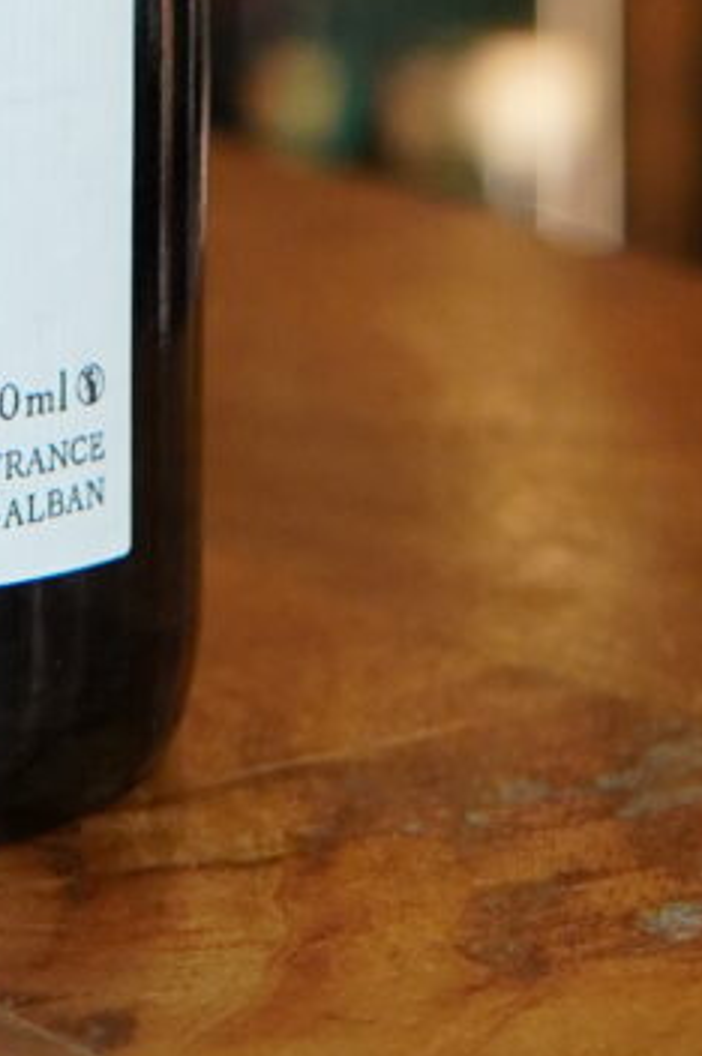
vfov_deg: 10.0
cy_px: -954
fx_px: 5627
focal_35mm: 192
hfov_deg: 7.1
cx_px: -267
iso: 1600
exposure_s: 1/160
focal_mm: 30
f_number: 3.2
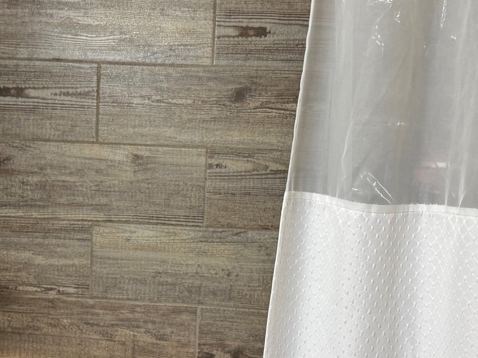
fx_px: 732
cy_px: 199
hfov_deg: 36.0
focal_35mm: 53
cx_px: 182
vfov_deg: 27.5
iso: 125
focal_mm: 6.76
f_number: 1.78
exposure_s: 1/60
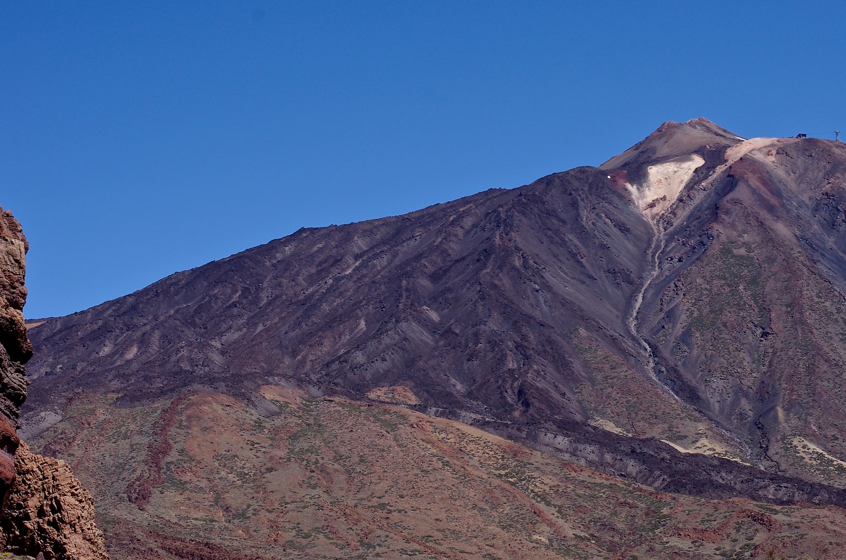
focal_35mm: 93
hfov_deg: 21.9
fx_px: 2181
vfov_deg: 14.6
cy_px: 202
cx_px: 490
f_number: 11
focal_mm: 40
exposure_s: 1/160
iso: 100
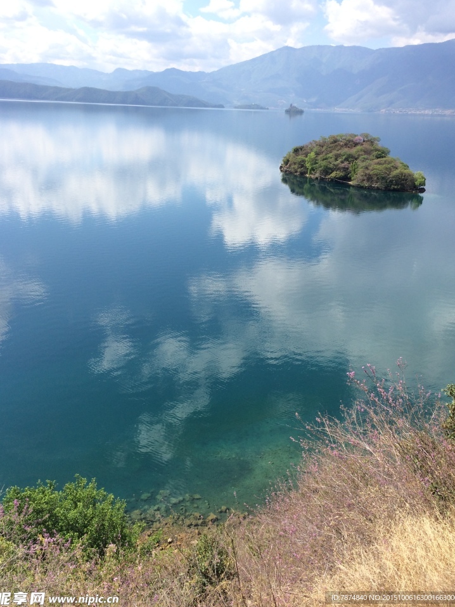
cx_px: 228
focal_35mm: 31
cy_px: 286
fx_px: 544
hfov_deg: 45.4
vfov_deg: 58.3
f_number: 2.2
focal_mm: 4.15
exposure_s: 1/1282
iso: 32
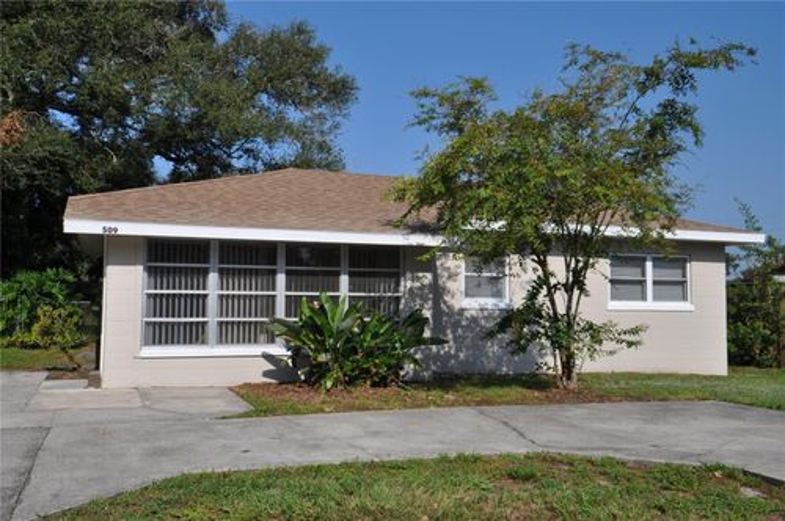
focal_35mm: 36
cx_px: 392
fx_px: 784
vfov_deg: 36.8
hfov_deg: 53.2
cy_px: 260
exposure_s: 1/400
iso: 200
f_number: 10
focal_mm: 24
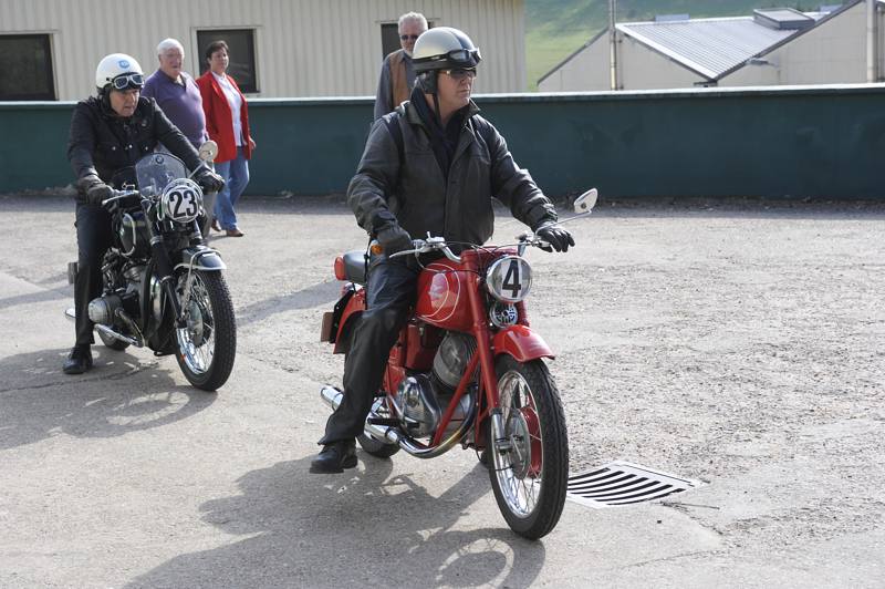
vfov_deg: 19.4
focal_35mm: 70
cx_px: 442
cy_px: 294
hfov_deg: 28.9
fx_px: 1719
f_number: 8
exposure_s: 1/250
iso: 200
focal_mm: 70
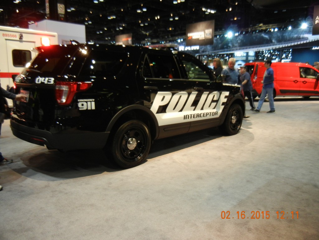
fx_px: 276
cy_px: 120
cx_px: 160
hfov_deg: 60.0
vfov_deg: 46.8
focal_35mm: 30
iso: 400
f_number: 3.5
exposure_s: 1/57
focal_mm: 5.4
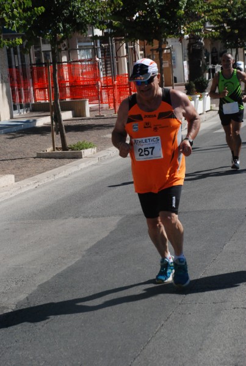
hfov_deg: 13.1
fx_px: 1071
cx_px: 123
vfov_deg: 19.4
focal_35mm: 105
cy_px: 183
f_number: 8
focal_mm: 70
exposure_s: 1/2000
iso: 1000
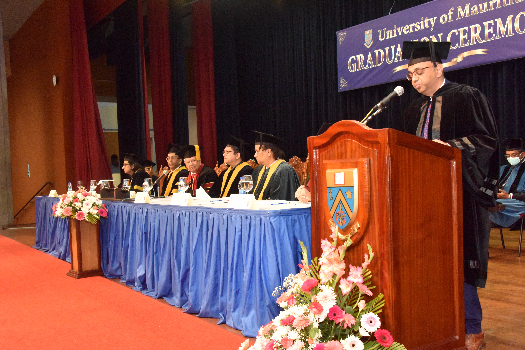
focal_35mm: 38
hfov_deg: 50.7
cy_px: 184
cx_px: 276
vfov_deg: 35.1
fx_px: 554
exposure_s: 1/125
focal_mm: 35
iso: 12800
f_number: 8
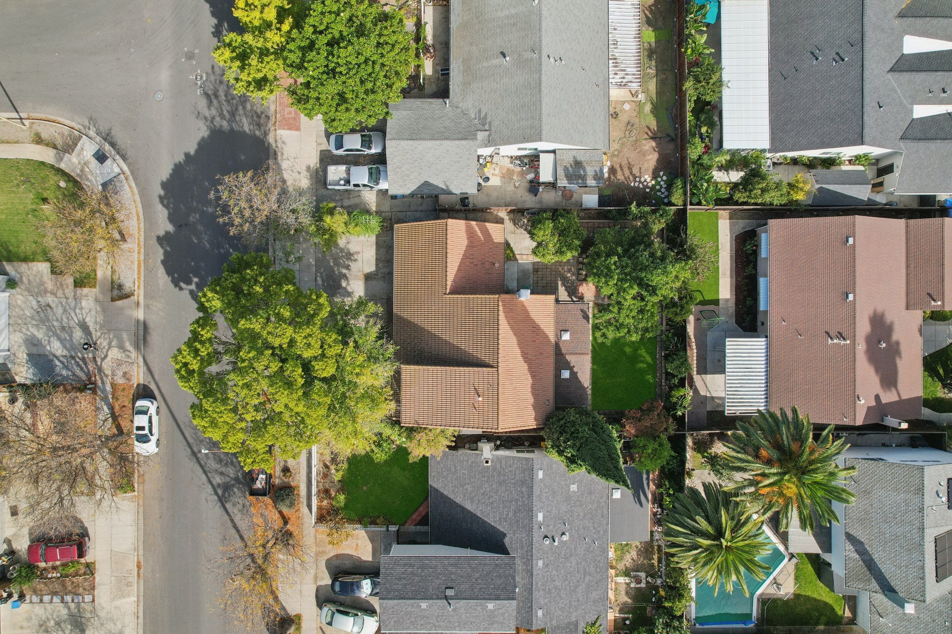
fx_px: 582
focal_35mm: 22
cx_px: 476
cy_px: 317
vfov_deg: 57.2
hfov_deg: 78.6
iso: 150
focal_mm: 8.4
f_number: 2.8
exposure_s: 1/180
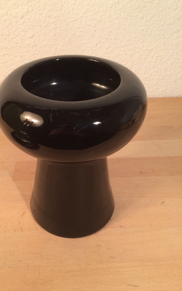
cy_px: 145
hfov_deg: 40.4
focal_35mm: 31
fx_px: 246
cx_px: 72
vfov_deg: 61.2
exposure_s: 1/33
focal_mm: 4.15
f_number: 2.2
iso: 80
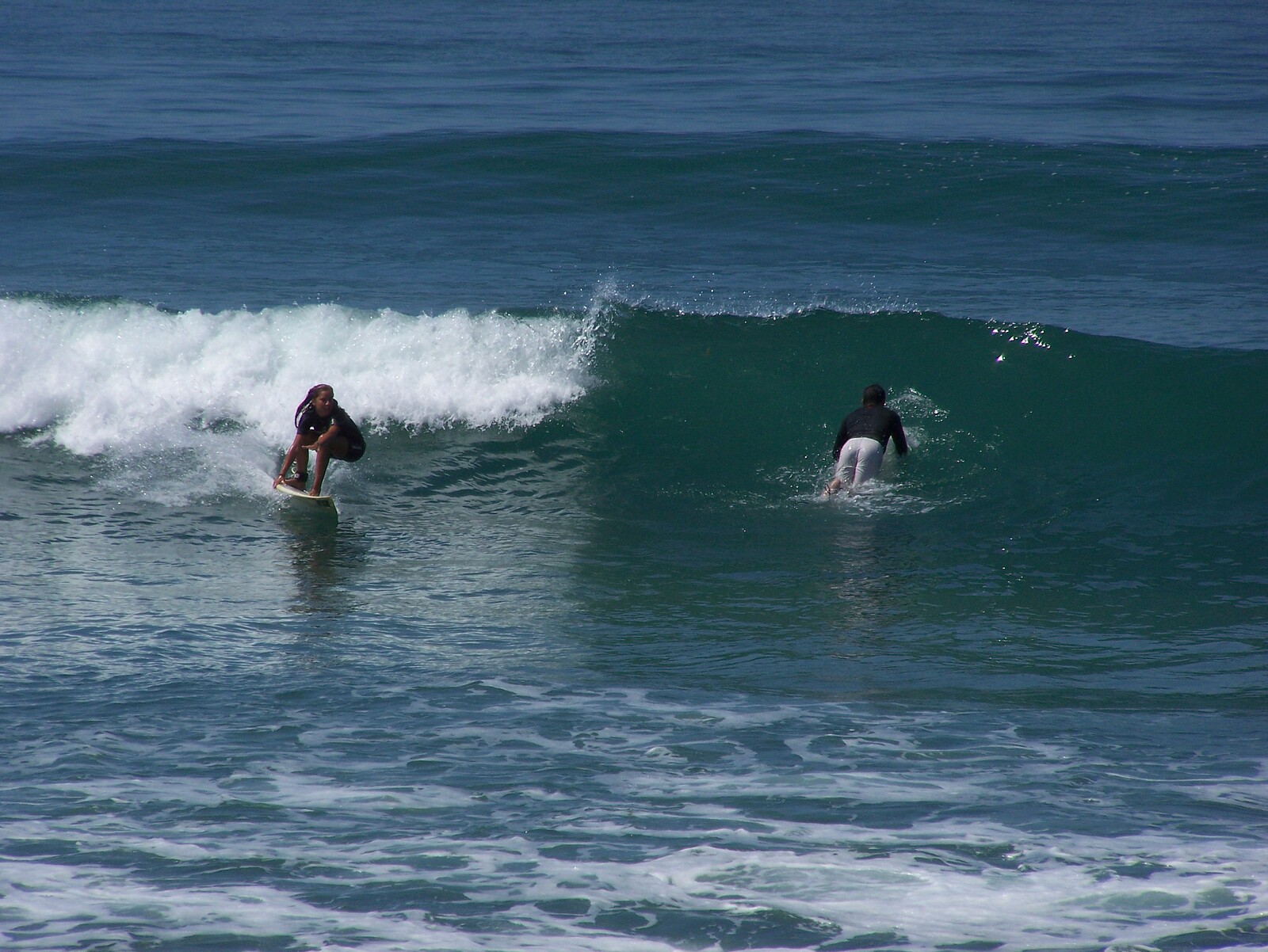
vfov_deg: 4.1
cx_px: 634
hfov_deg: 5.4
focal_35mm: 367
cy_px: 476
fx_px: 13451
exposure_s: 1/800
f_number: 7.1
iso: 80
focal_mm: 60.8
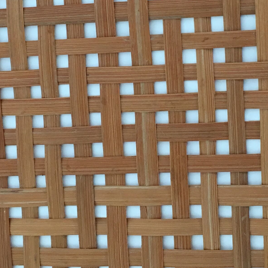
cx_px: 149
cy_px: 16
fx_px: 762
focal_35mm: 87
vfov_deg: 19.5
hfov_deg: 19.9
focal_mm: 4.15
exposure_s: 1/33
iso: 50
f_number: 2.2
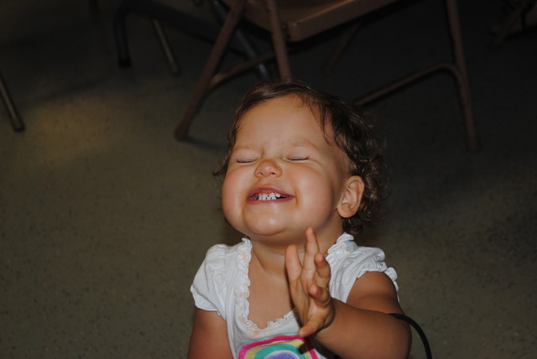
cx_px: 268
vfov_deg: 16.6
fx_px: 1232
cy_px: 180
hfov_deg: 24.6
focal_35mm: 82
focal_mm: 55
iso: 200
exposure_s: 1/60
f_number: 5.6
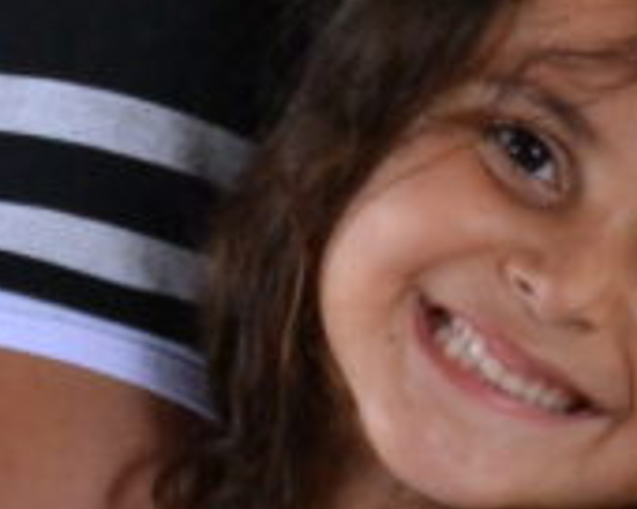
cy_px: 440
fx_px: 26564
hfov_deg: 1.4
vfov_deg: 1.1
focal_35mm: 1409
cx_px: 585
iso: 1800
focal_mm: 170
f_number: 5
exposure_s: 1/125
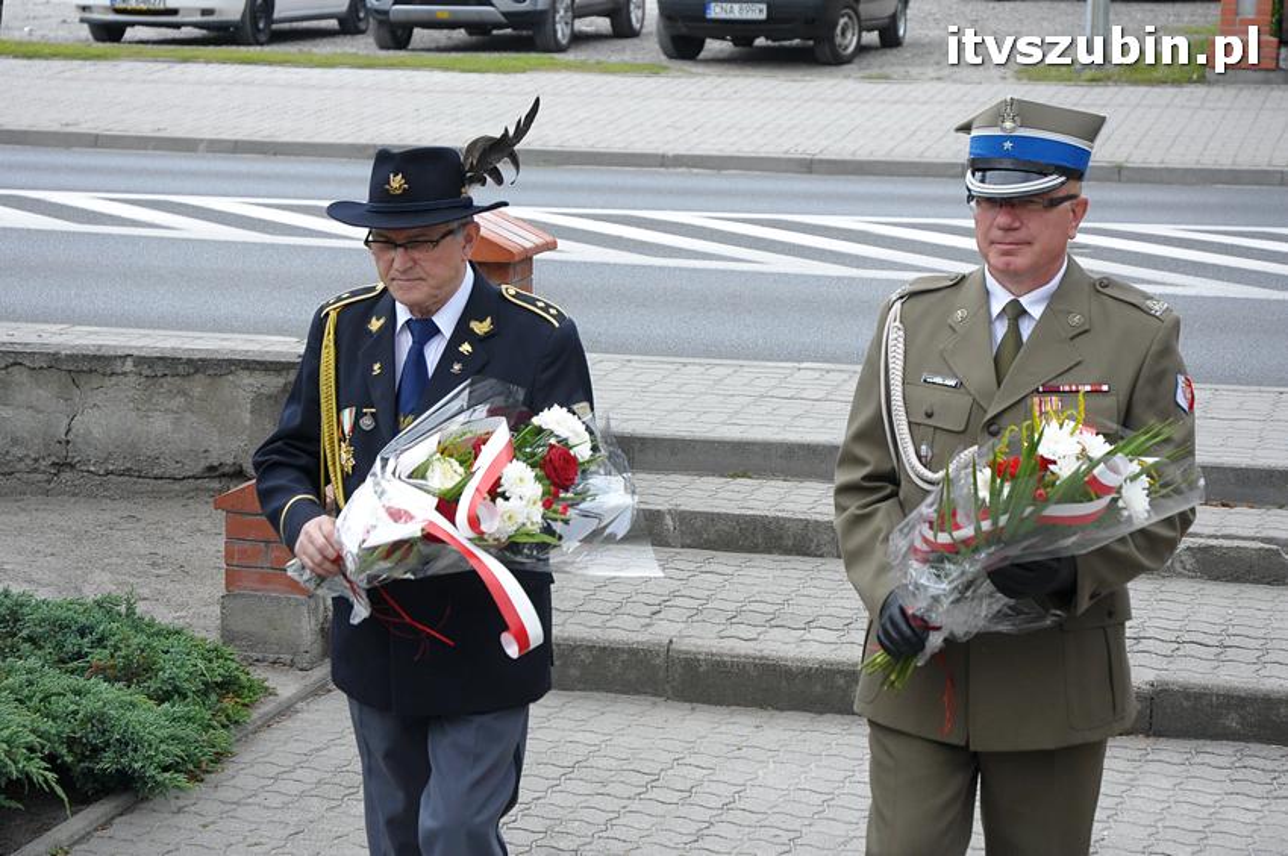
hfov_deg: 22.6
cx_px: 644
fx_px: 3217
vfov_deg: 15.2
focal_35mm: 90
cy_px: 428
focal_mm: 60
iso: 800
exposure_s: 1/640
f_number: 6.3
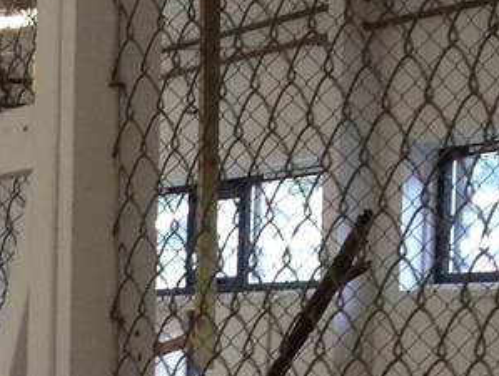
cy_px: 749
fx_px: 2699
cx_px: -536
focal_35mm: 187
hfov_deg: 9.7
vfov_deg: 7.6
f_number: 2.4
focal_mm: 4.28
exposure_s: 1/60
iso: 64
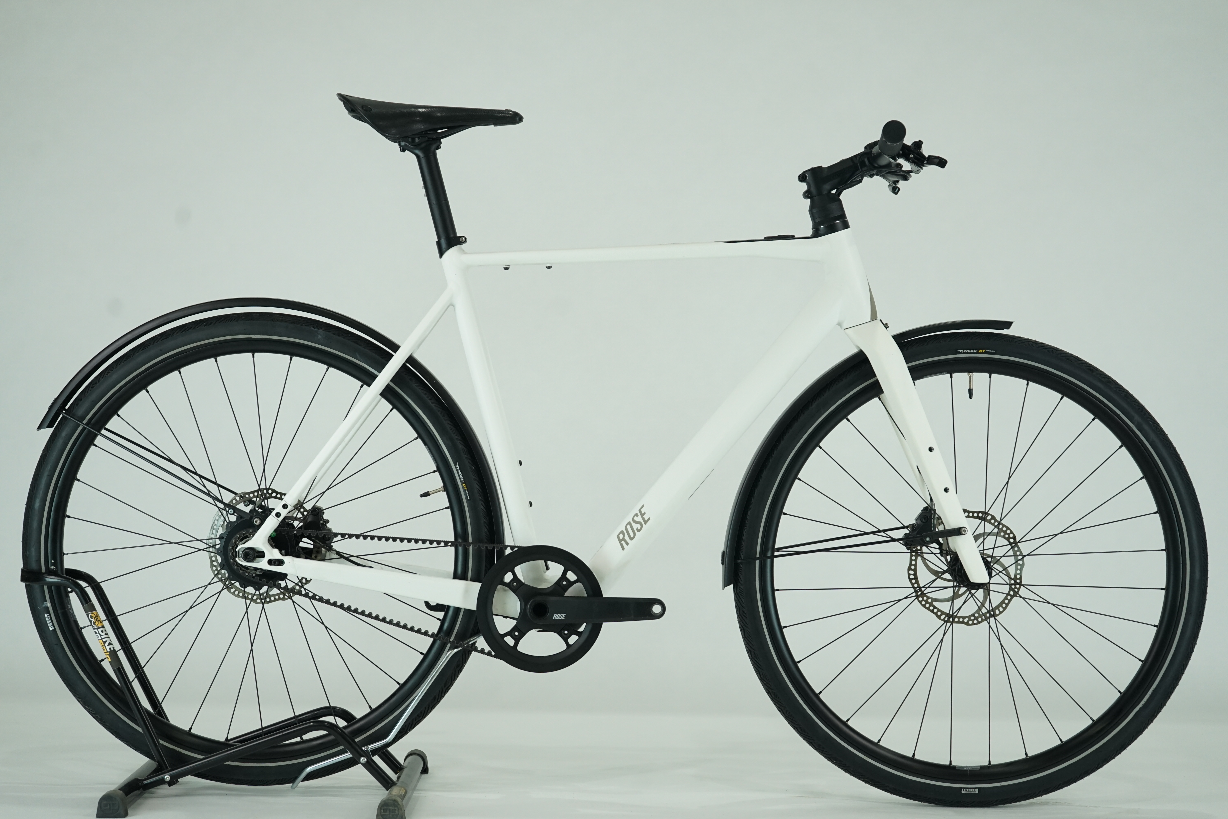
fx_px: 2047
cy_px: 410
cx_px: 614
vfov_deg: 22.6
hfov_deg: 33.4
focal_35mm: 60
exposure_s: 1/200
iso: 800
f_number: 5
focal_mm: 60
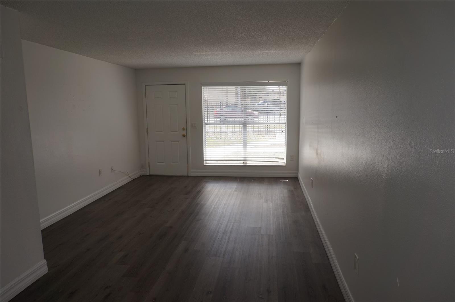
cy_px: 151
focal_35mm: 24
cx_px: 228
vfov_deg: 53.1
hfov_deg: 73.8
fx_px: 303
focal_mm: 16
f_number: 7.1
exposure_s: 1/80
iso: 100
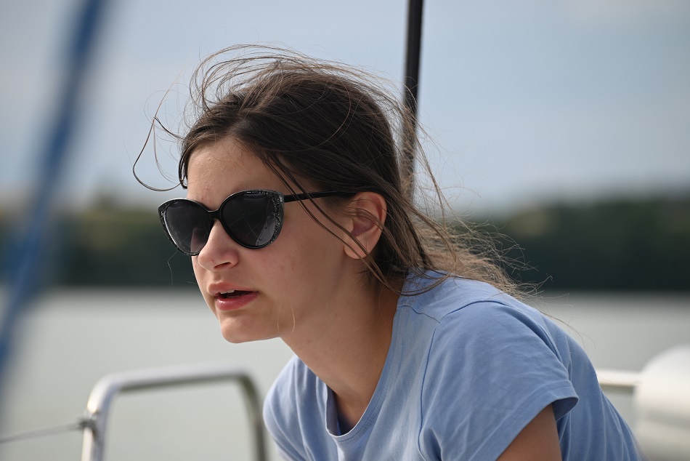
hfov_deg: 13.2
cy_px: 230
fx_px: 2972
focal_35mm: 155
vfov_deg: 8.9
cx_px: 345
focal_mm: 155
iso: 220
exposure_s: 1/1000
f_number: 4.8
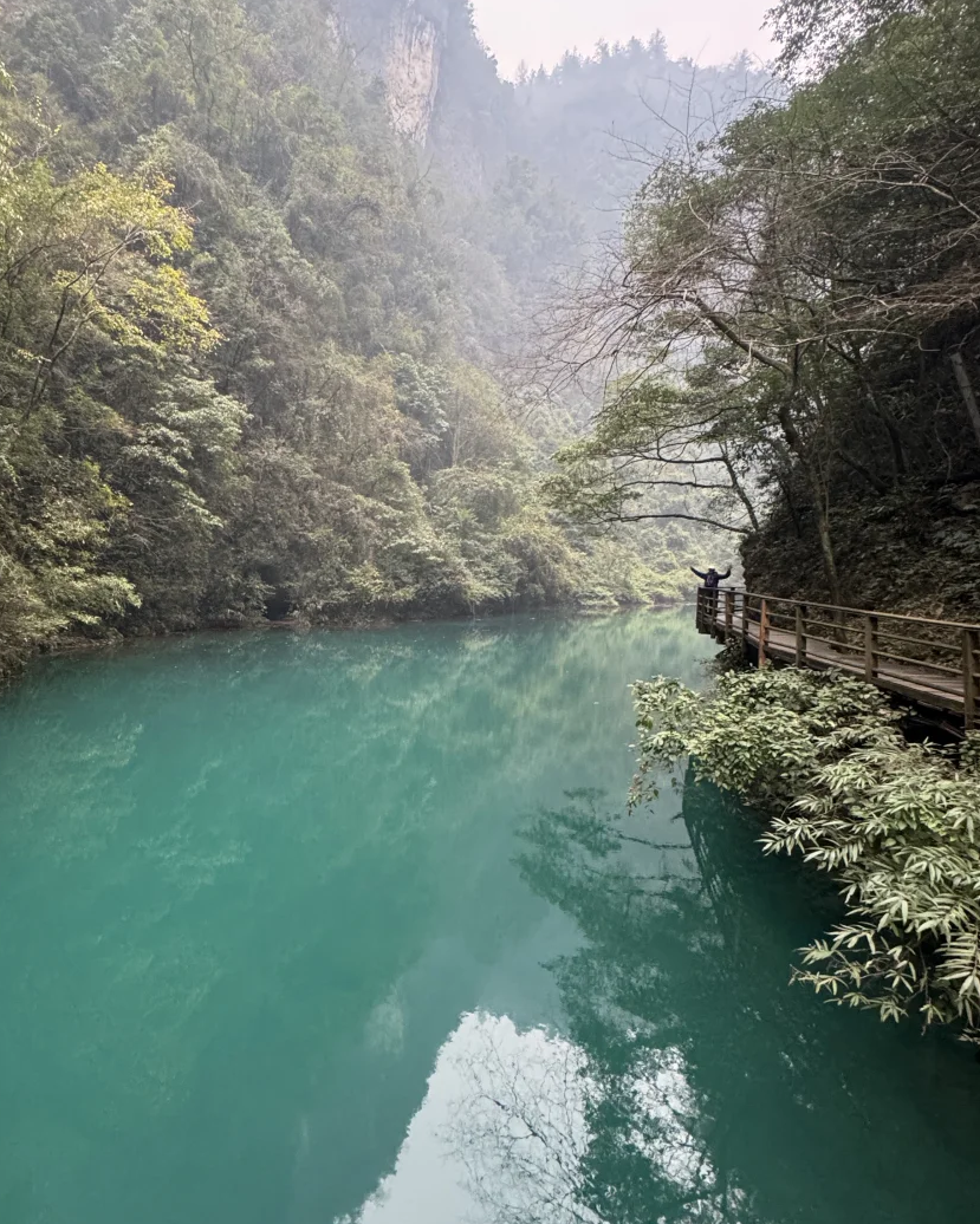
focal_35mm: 19
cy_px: 636
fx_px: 689
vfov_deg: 83.2
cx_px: 346
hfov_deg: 69.3
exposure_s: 1/60
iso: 400
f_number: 2.2
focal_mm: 2.22
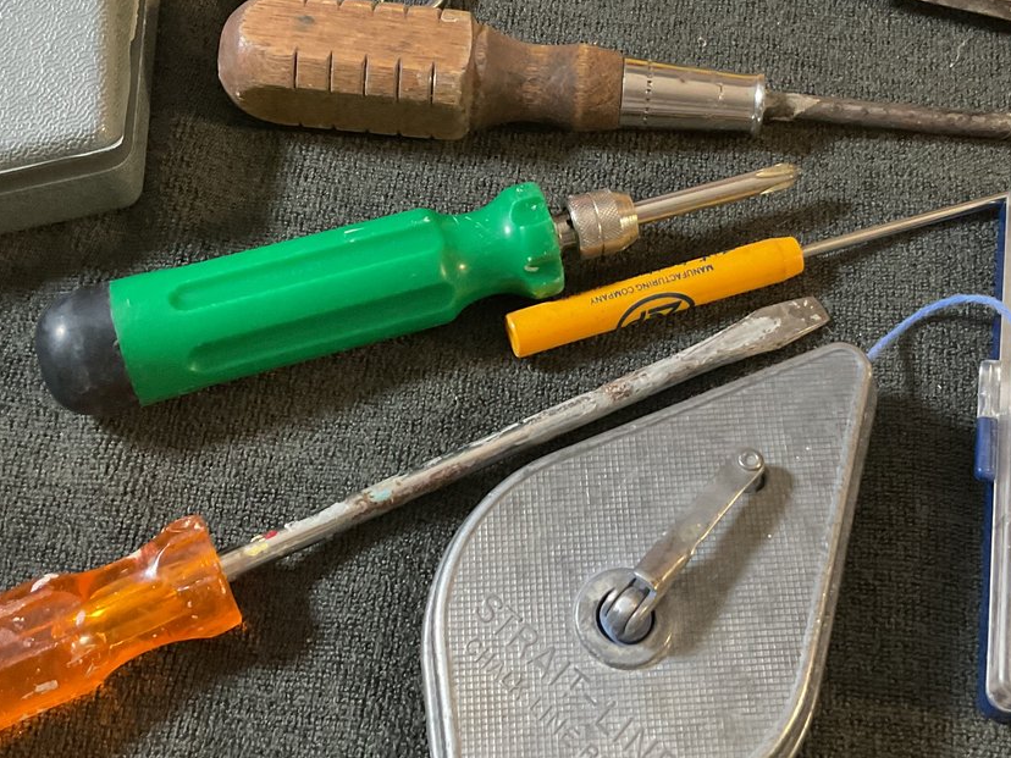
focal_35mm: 53
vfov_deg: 27.4
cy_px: 259
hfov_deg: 36.1
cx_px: 584
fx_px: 1548
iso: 160
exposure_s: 1/60
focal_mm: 3
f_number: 1.8
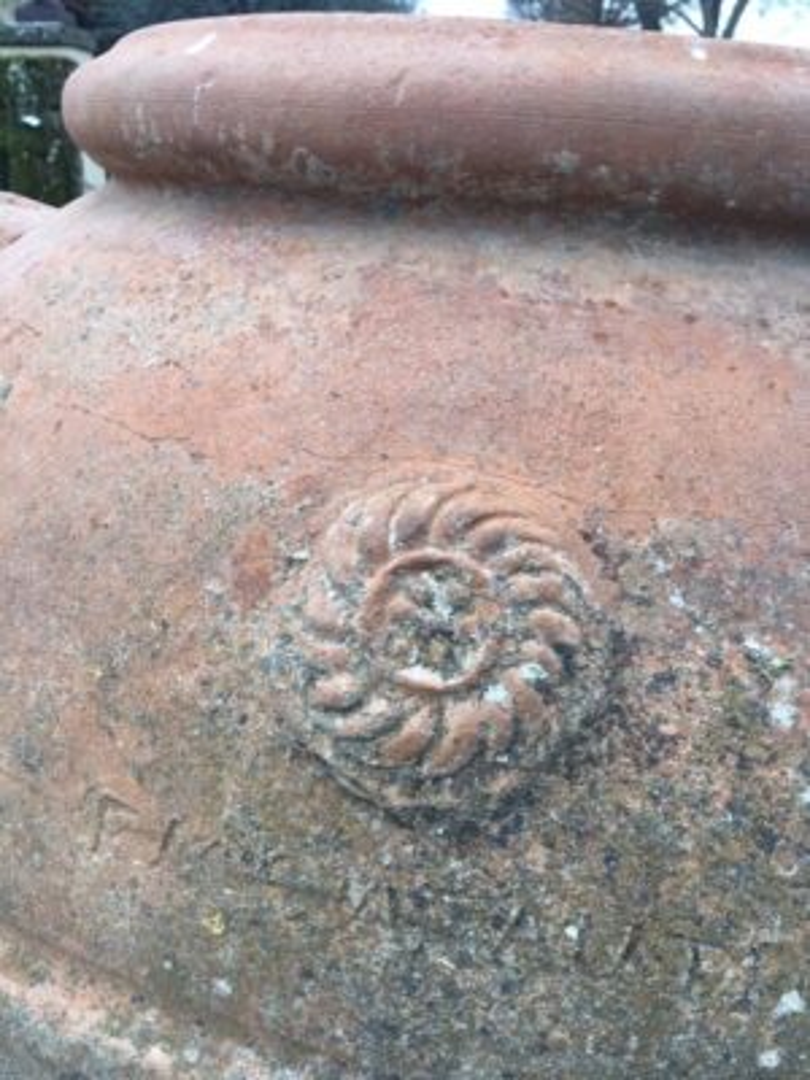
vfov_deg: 61.7
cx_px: 405
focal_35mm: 29
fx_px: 905
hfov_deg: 48.2
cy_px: 540
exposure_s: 1/100
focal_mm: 4.15
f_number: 2.2
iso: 32
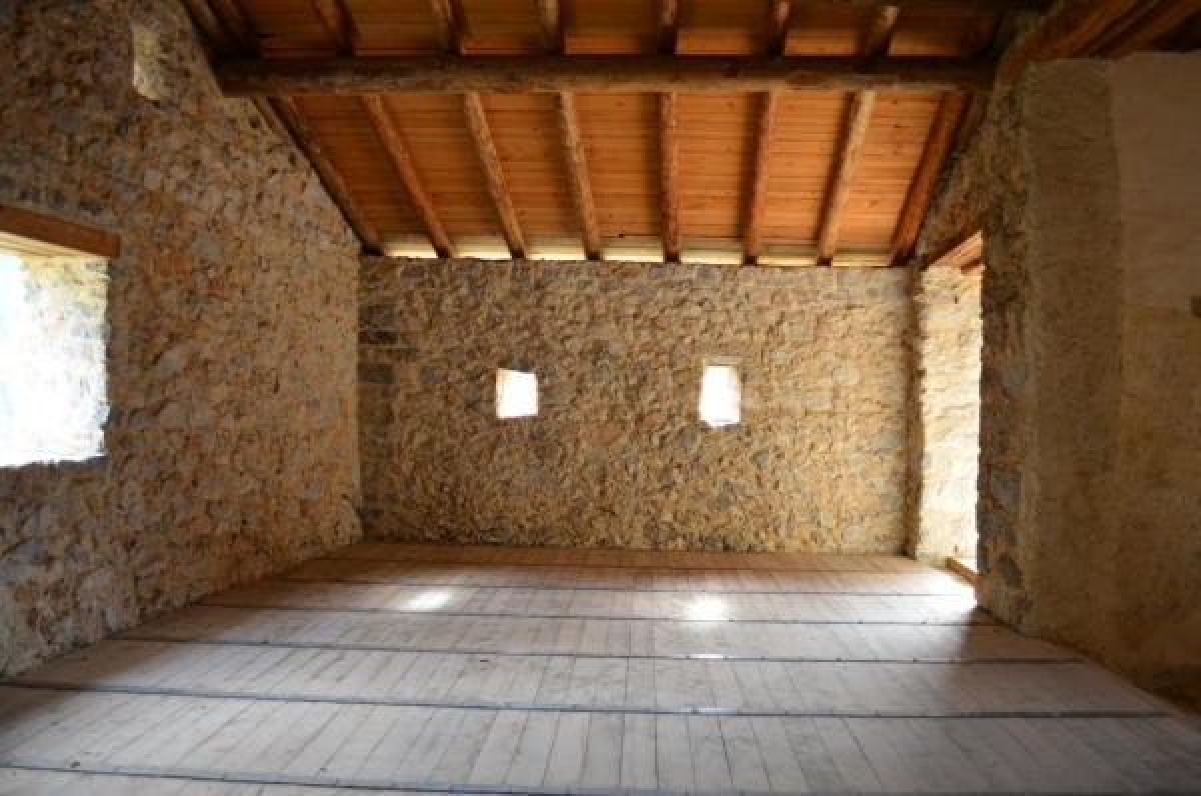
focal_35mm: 27
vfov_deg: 47.8
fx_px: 899
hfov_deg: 67.5
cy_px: 398
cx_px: 600
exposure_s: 1/60
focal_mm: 18
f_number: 4
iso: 640
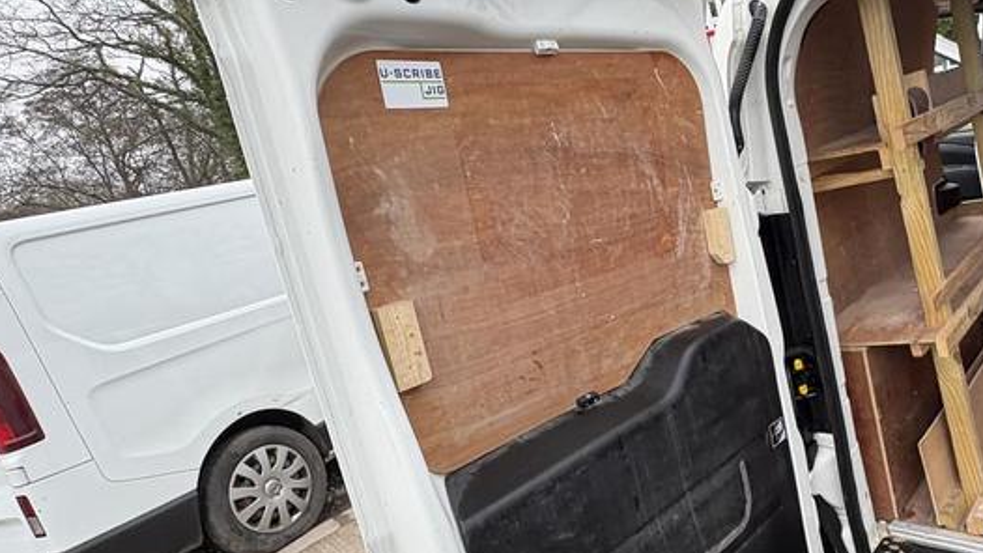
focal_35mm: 26
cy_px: 297
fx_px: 678
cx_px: 648
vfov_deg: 44.4
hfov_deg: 70.0
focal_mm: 2.22
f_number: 2.2
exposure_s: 1/180
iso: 64
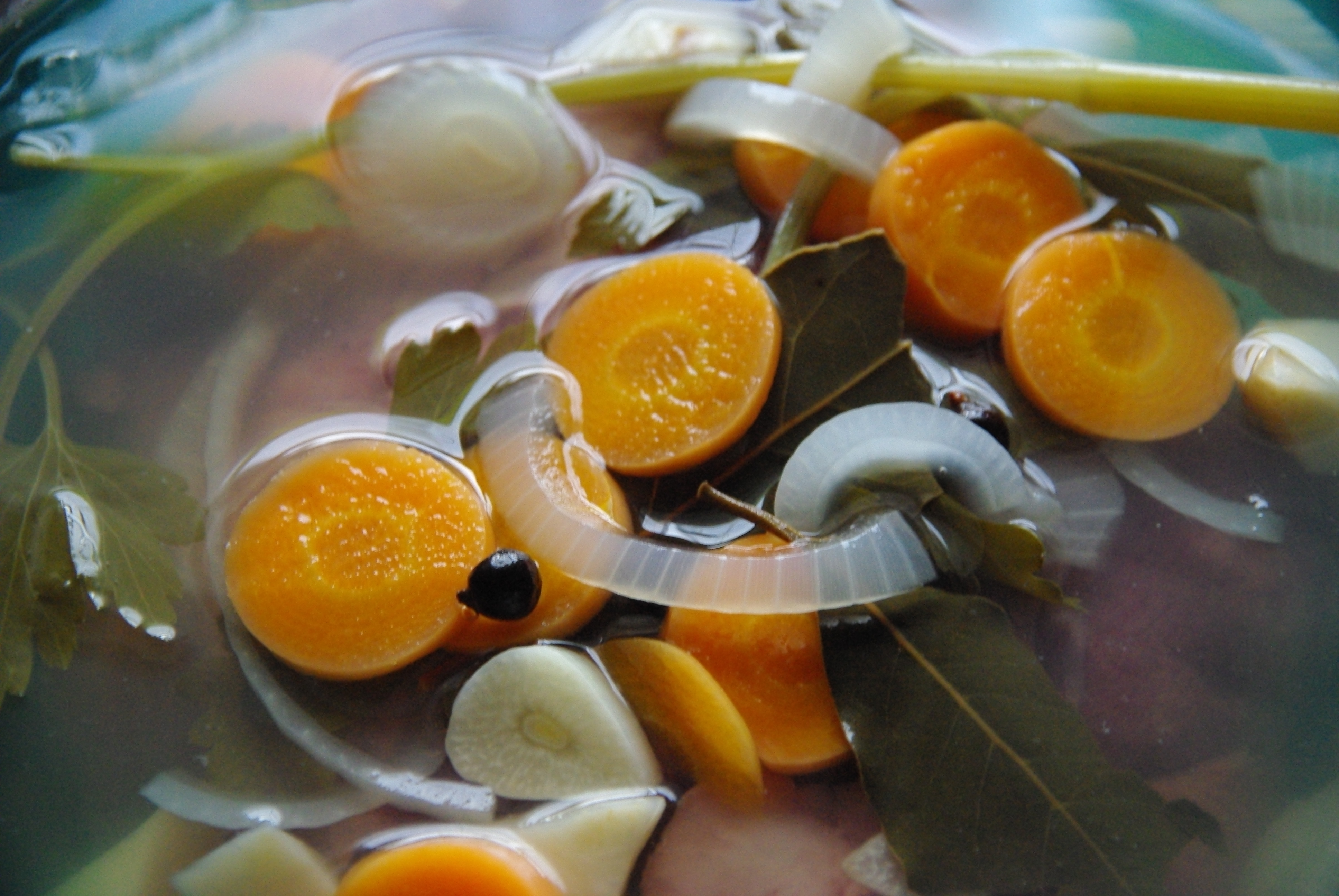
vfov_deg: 9.9
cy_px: 448
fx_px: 5176
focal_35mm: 139
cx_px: 670
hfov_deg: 14.7
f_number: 5.6
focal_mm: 93
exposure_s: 1/15
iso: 1600
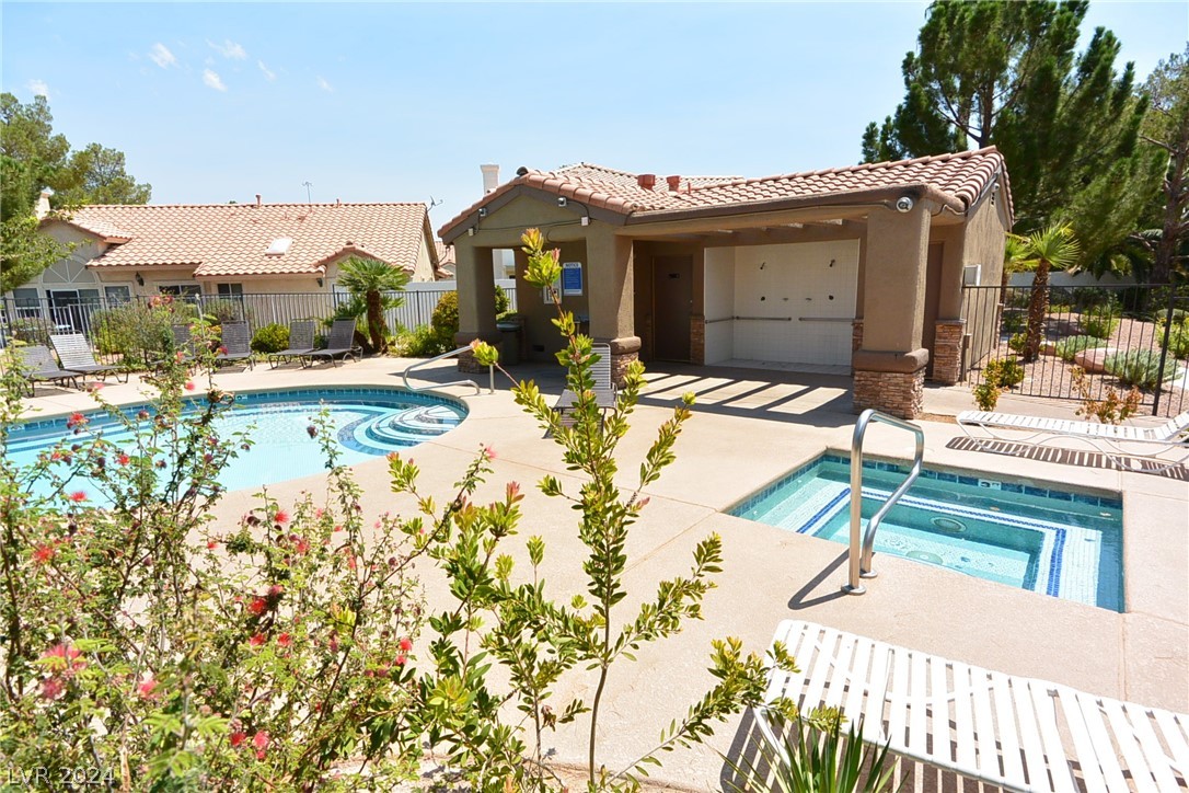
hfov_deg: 90.0
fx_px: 594
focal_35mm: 18
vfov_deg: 67.4
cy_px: 396
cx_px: 594
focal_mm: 6.7
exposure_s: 1/1000
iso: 160
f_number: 5
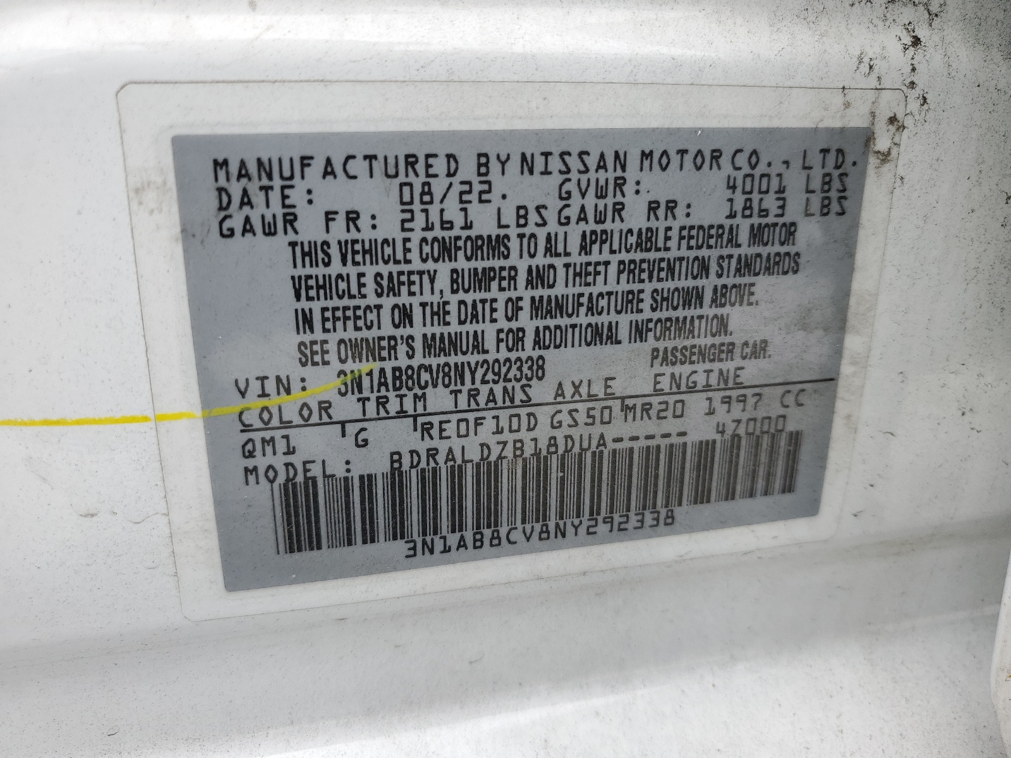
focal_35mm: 26
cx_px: 506
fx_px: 759
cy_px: 379
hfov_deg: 67.3
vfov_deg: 53.1
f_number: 1.5
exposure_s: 1/714
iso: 50
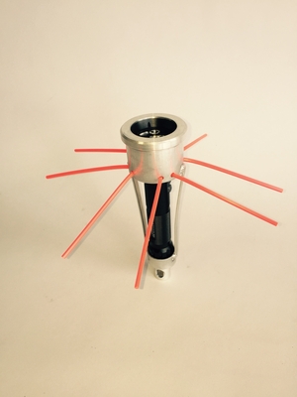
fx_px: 332
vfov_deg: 61.7
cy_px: 198
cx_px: 148
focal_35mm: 29
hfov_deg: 48.2
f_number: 2.2
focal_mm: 4.15
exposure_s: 1/120
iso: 32
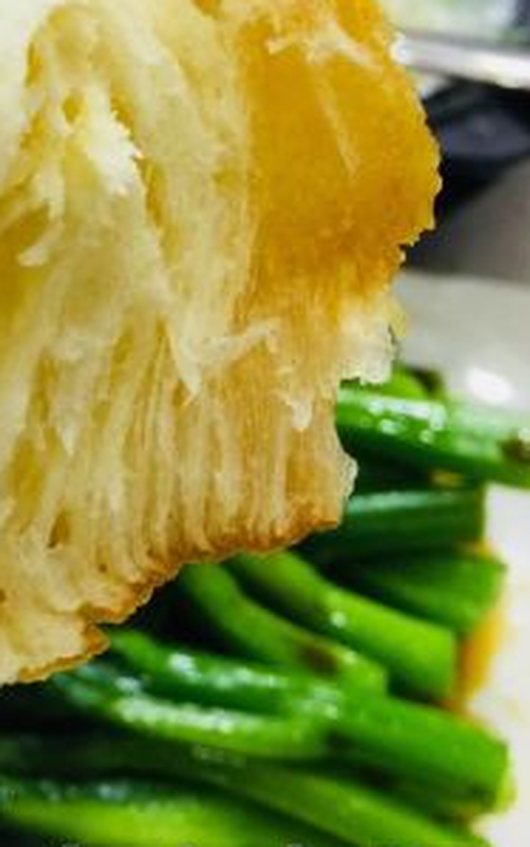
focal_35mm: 72
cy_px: 59
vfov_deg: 27.4
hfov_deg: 16.9
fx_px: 1663
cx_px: -188
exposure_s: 1/33
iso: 50
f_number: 2.2
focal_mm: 4.15
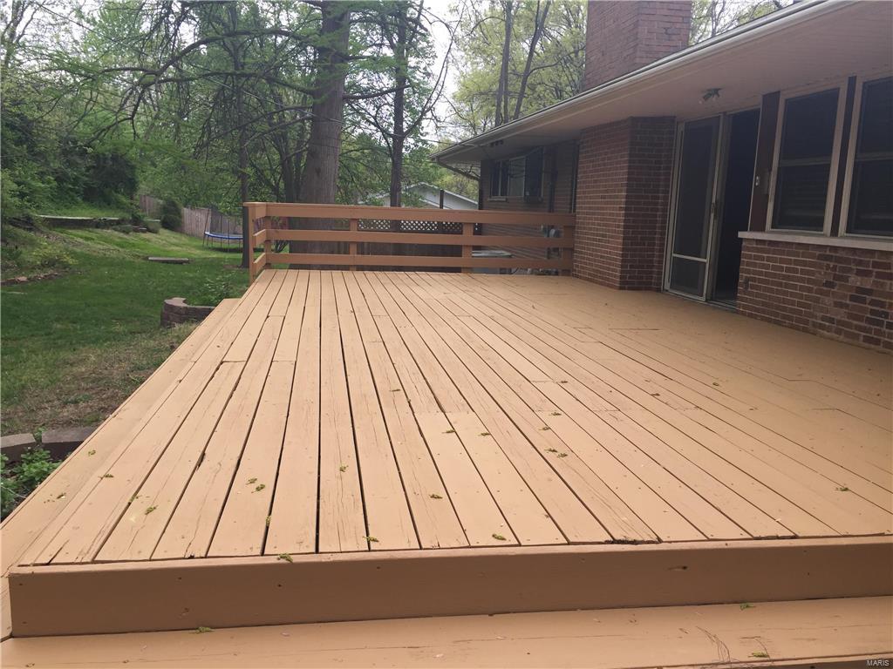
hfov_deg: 61.7
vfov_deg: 48.2
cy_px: 334
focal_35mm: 29
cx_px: 446
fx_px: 748
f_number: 2.2
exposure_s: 1/350
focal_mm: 4.15
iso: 32
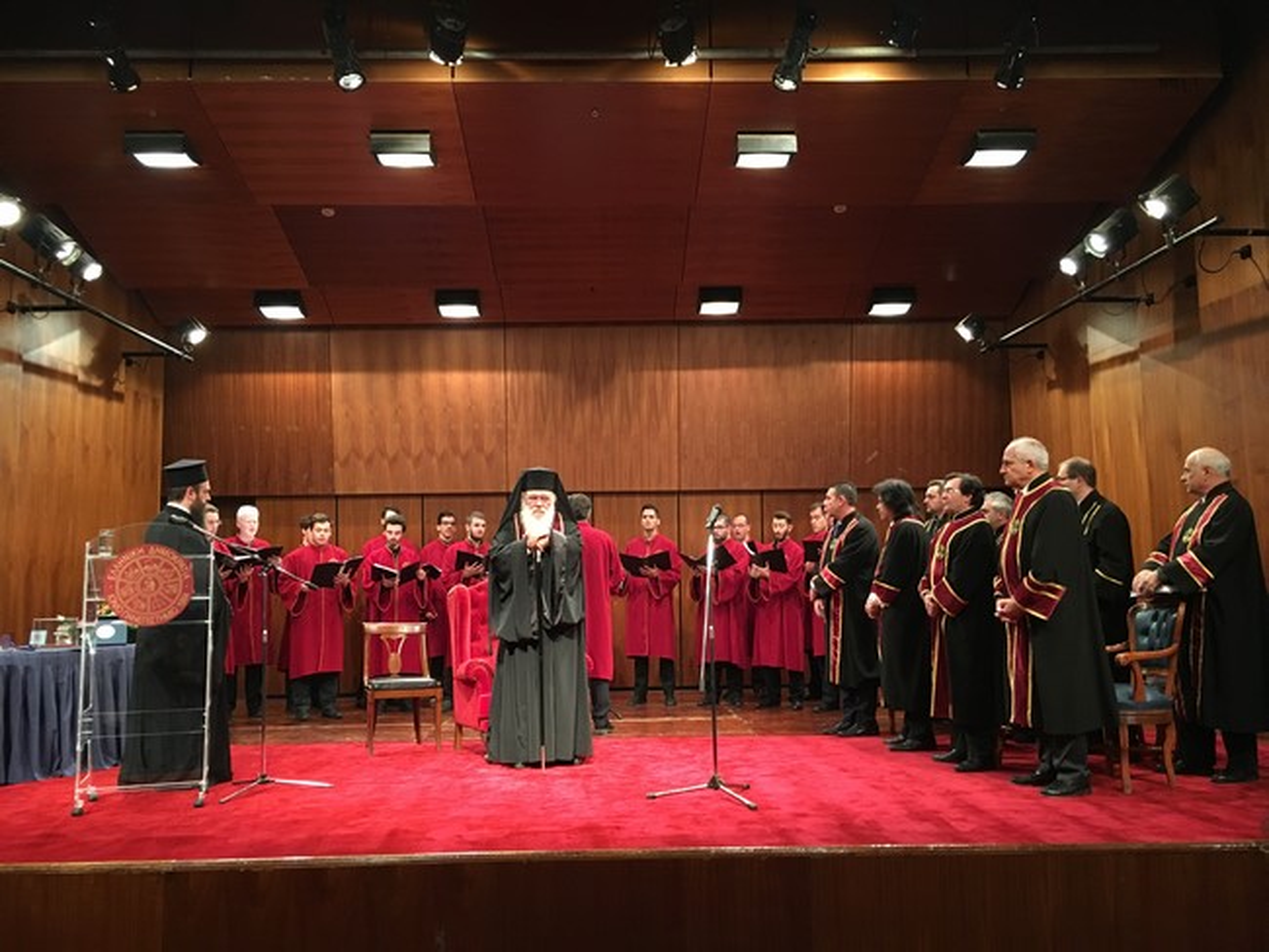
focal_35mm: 29
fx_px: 1064
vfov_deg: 48.3
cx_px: 634
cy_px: 476
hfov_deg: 61.6
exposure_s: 1/33
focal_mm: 4.15
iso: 200
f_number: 2.2
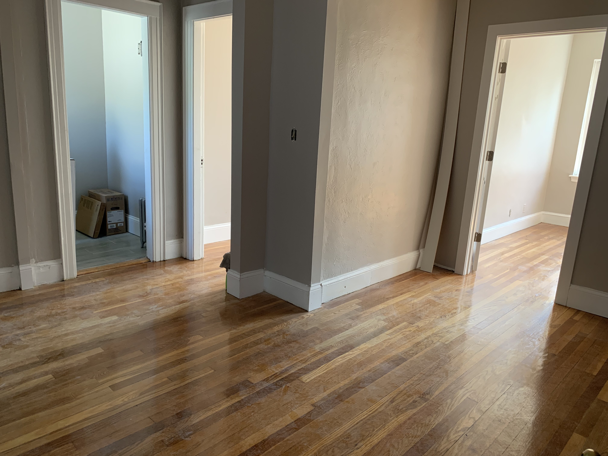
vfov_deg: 53.1
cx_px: 304
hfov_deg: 67.3
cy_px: 228
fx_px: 457
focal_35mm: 26
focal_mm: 4.25
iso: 100
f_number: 1.8
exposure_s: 1/60
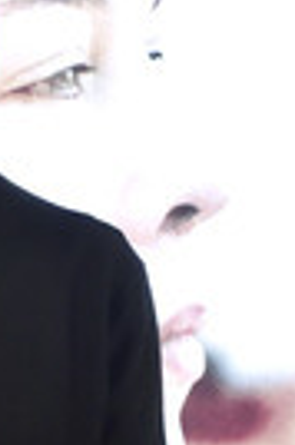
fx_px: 1762
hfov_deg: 9.3
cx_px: -136
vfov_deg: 14.2
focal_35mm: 143
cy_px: 395
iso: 1250
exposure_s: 1/200
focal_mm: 48
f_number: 5.6
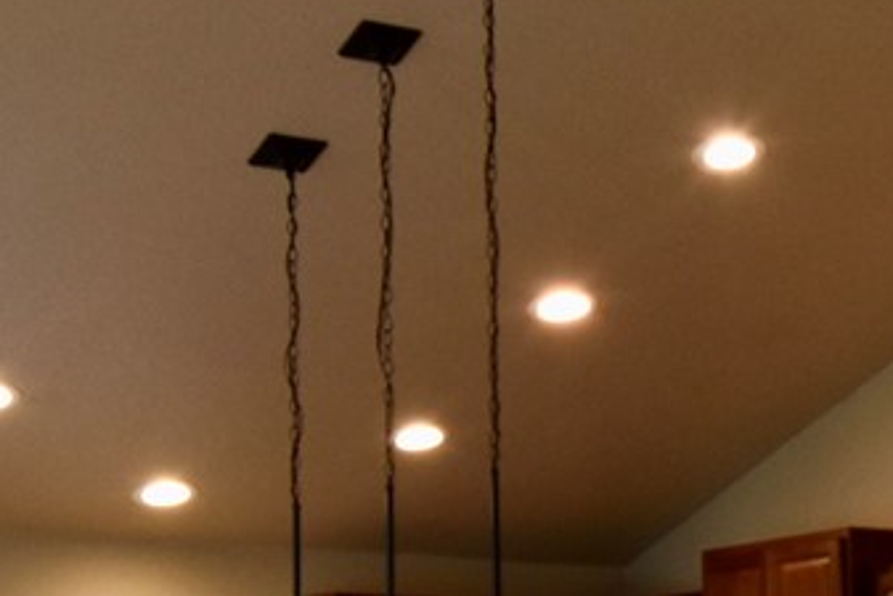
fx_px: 2636
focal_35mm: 106
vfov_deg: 12.5
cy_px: 779
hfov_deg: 17.8
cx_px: 1216
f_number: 4
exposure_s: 1/60
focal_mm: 11
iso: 400
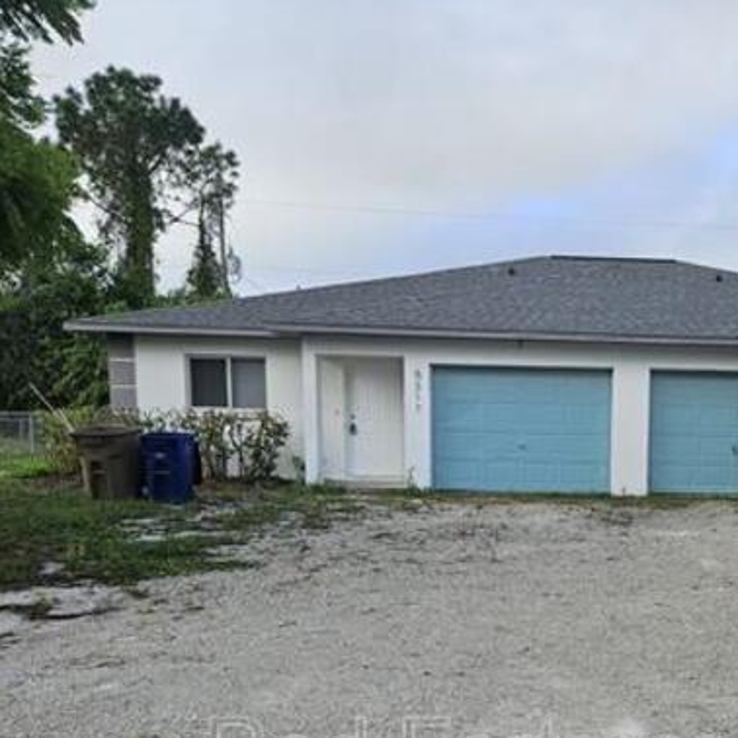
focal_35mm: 43
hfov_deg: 36.9
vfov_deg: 38.0
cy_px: 568
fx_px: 1037
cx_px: 654
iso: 64
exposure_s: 1/2000
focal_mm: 5.4
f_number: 1.8
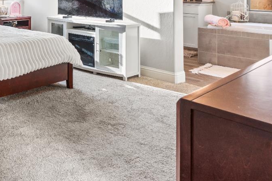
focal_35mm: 38
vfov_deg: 31.3
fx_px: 287
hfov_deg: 42.4
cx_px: -11
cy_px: -16
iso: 80
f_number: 9
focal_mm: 17
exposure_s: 1/4
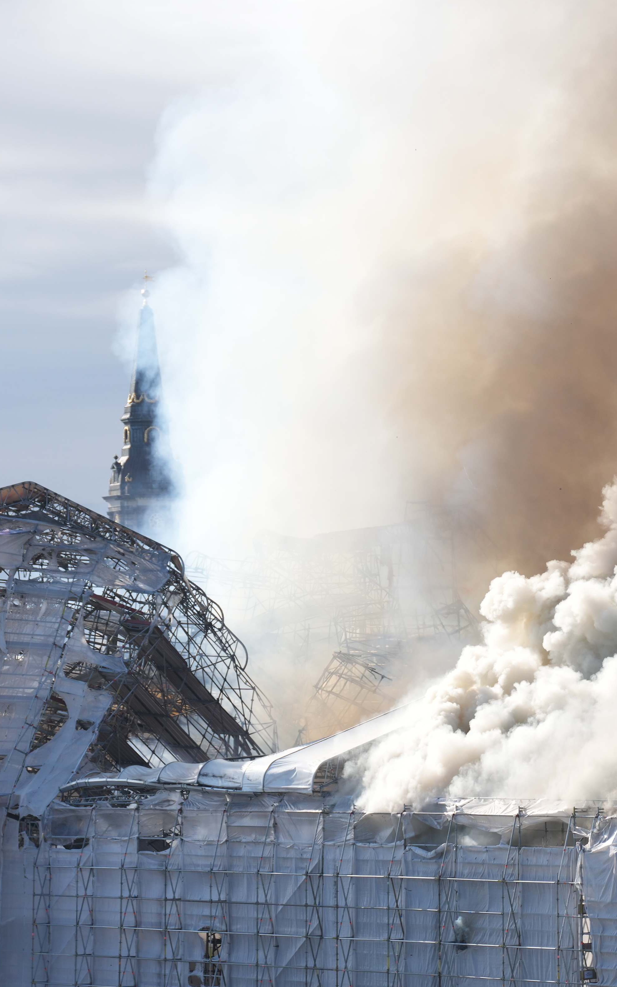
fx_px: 4788
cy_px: 494
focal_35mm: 178
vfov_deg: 11.8
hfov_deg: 7.4
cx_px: 440
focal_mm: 116
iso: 400
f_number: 4
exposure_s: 1/3200
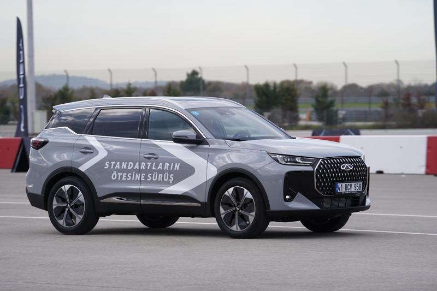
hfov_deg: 10.4
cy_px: 146
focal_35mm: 197
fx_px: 2391
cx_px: 218
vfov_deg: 7.0
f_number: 4.5
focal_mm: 197
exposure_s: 1/400
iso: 200
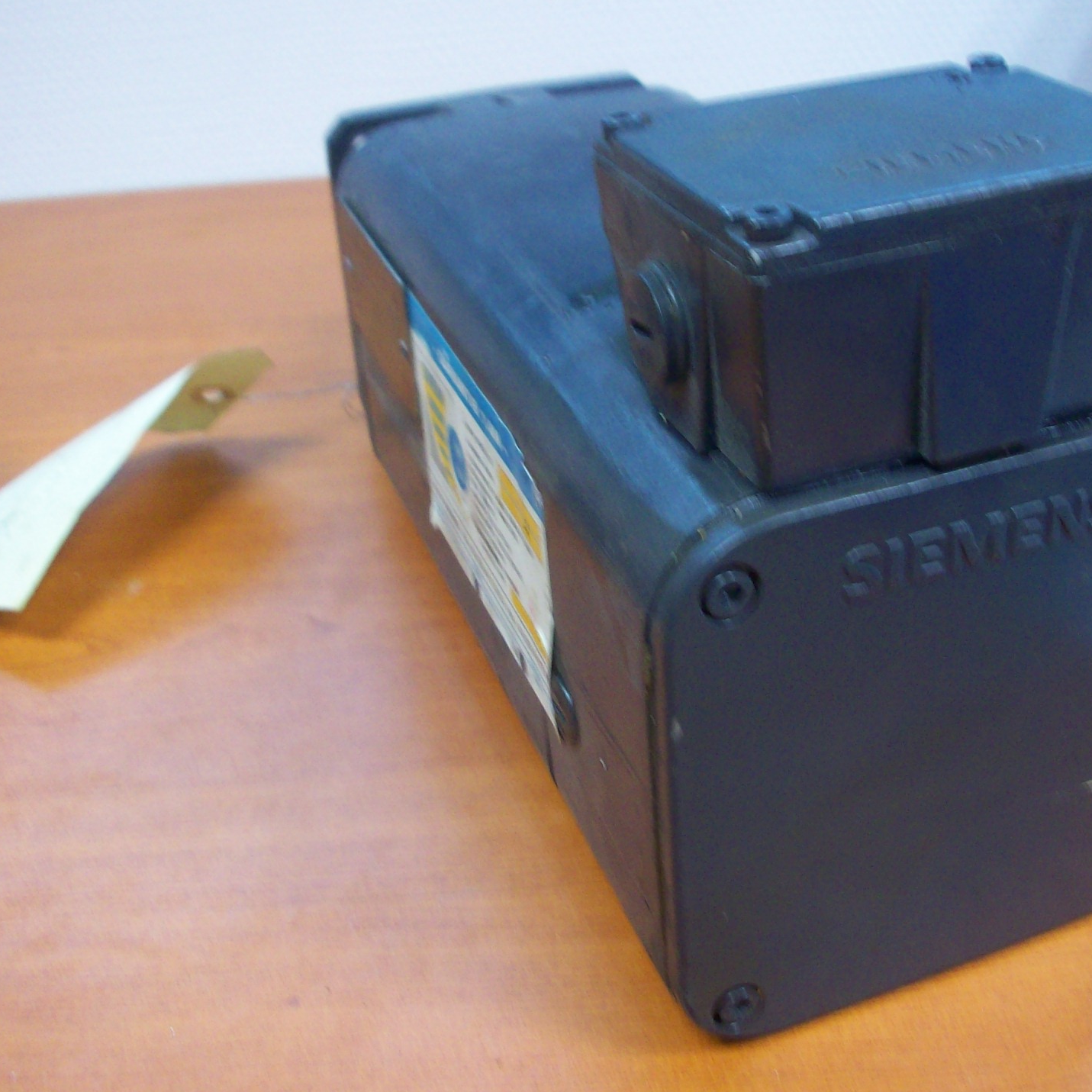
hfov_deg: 38.9
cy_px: 543
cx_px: 674
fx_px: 1535
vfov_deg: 39.2
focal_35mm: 43
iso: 160
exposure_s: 1/14
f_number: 2.8
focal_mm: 5.7
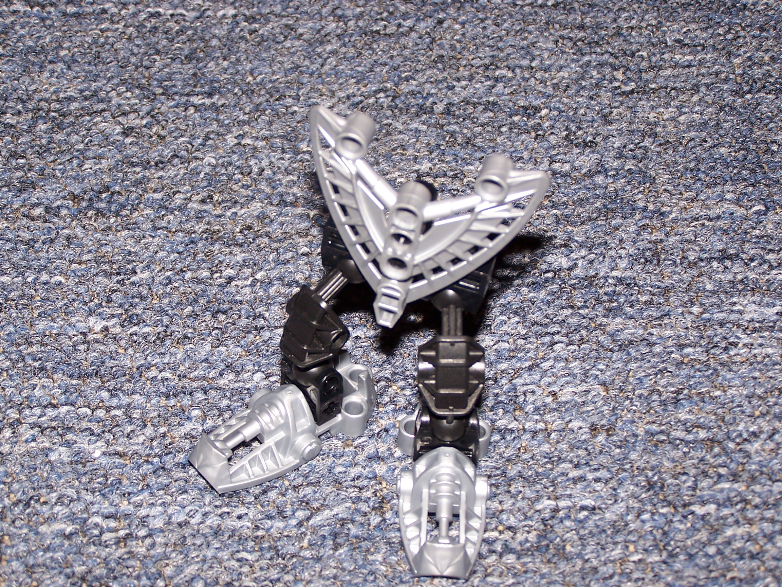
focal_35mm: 75
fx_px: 1694
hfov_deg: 26.0
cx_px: 391
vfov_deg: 19.6
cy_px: 294
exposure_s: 1/60
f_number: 3.2
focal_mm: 12.4
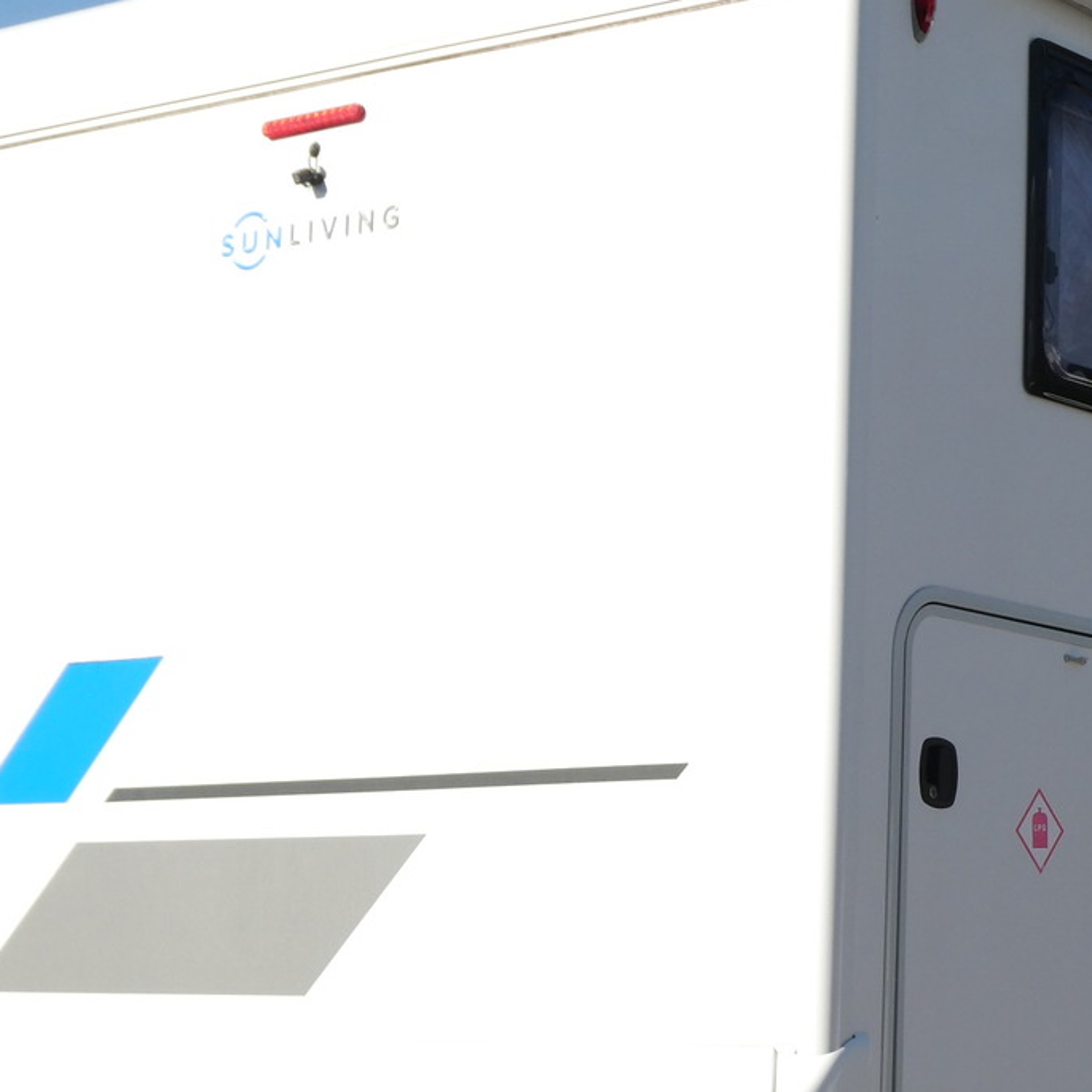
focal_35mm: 97
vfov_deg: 17.9
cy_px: 724
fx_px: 3462
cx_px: 976
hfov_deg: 17.7
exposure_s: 1/640
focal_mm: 8.4
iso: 80
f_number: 4
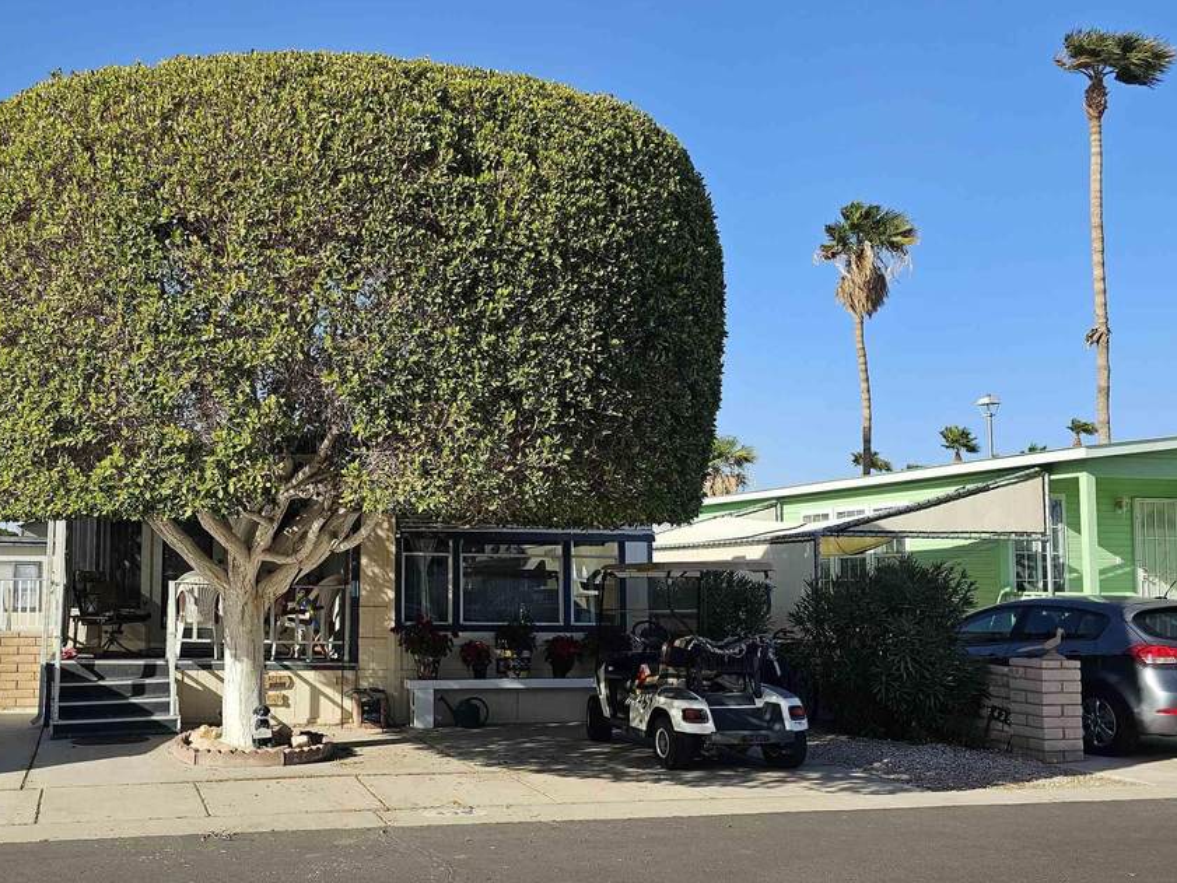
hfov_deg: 51.1
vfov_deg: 40.6
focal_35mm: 35
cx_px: 341
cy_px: 514
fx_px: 1190
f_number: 1.7
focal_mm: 6.3
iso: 20
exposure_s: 1/1170
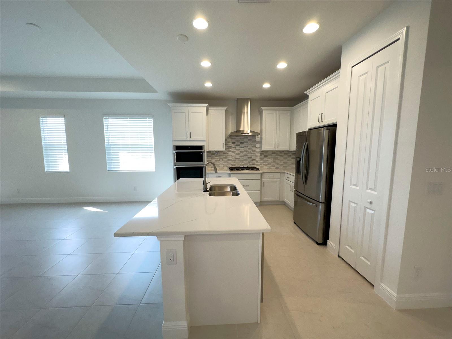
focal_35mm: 14
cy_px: 170
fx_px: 183
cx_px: 226
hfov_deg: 102.1
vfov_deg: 85.7
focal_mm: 2.22
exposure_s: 1/120
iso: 160
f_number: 2.2
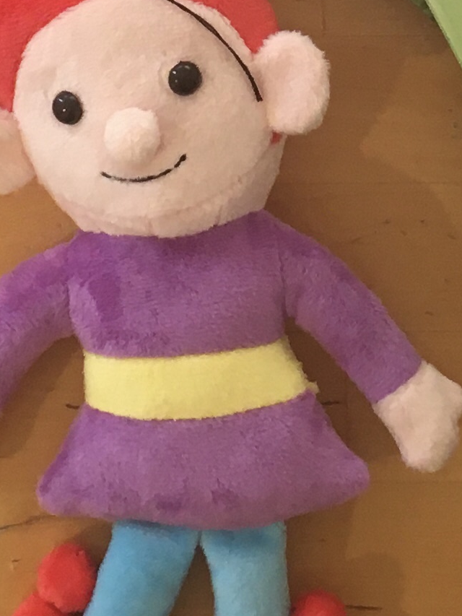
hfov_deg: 10.8
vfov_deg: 14.0
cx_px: 160
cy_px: -109
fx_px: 2437
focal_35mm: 137
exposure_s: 1/33
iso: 80
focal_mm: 4.15
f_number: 2.2
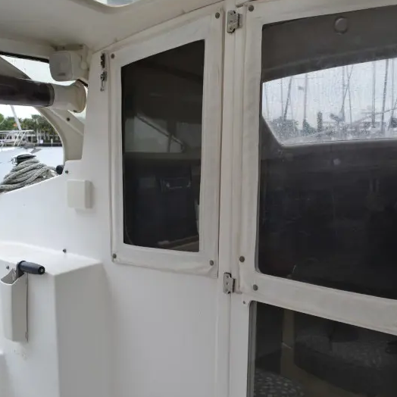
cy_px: 197
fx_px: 454
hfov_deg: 46.9
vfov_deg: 47.2
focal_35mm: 35
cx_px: 241
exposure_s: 1/125
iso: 180
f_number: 5.6
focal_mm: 18
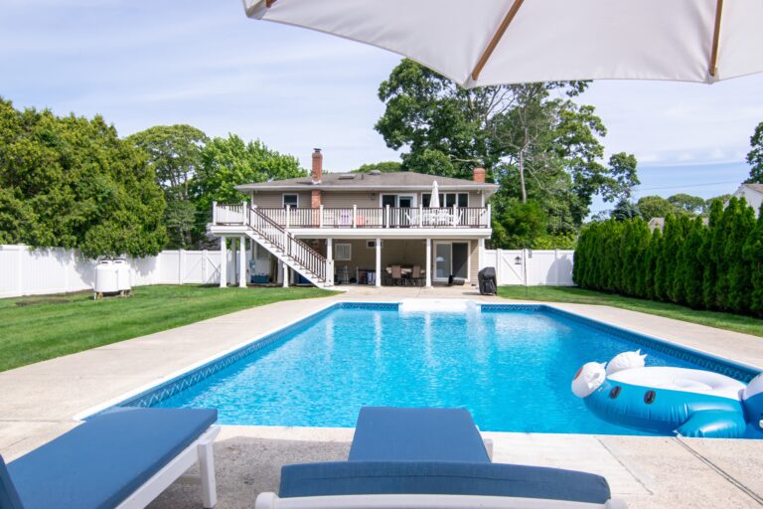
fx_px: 509
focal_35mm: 24
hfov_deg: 73.7
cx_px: 382
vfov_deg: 53.1
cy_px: 254
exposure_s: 1/400
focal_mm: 16
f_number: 10
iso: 200
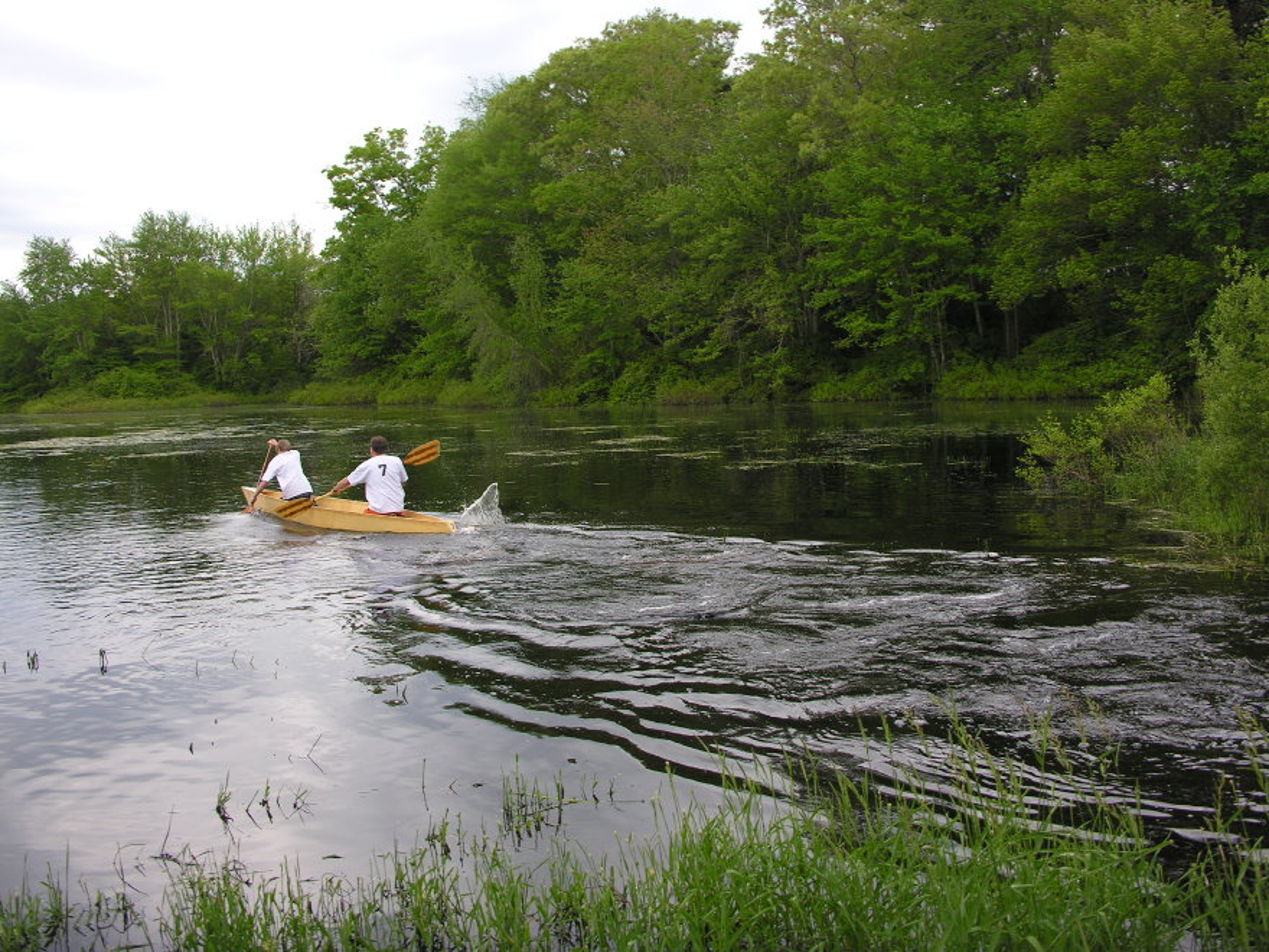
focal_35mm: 35
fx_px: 1283
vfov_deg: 40.7
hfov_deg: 52.6
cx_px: 634
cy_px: 476
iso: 50
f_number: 2.8
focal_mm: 8.9
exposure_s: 1/250
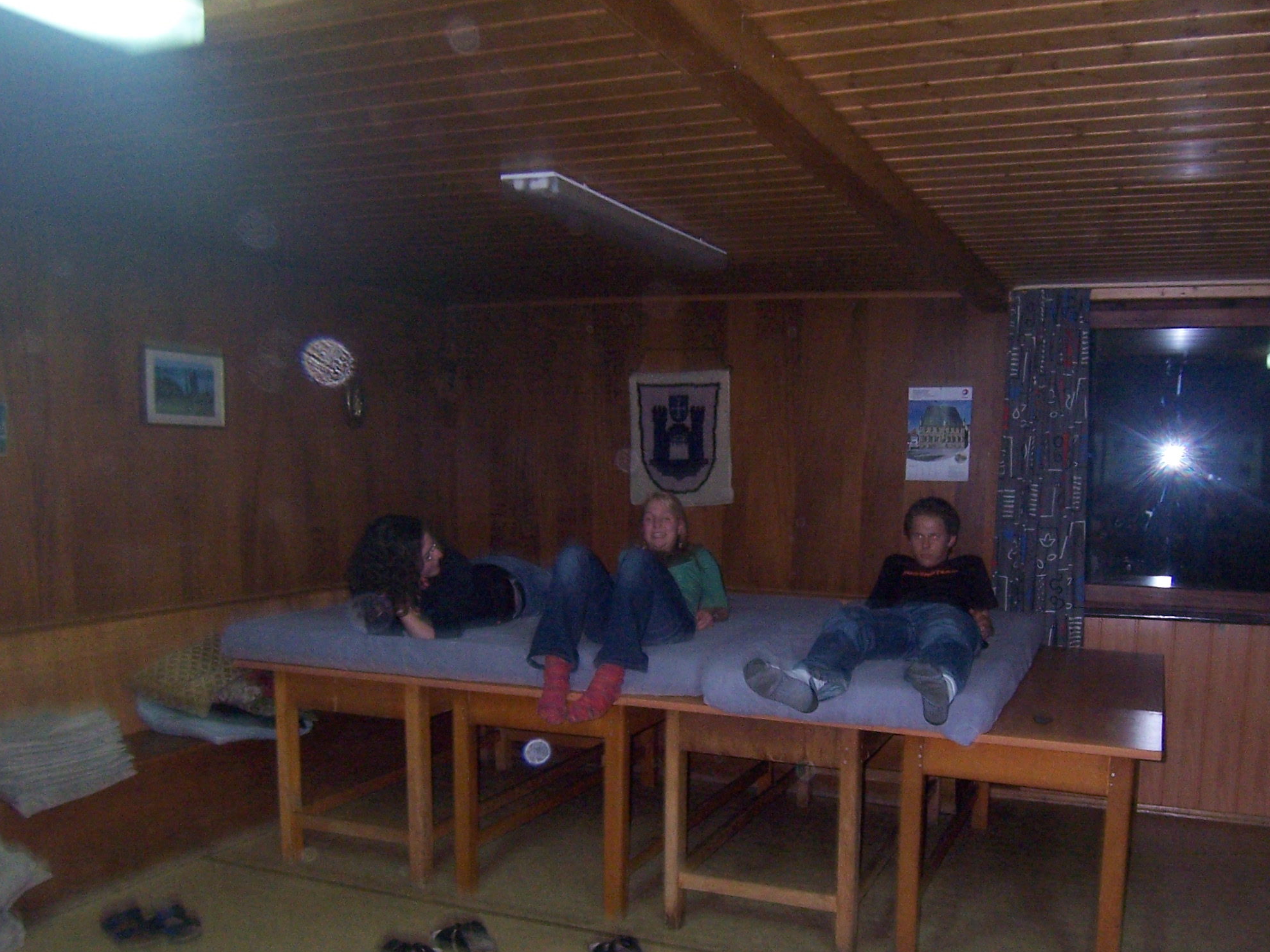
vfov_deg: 46.3
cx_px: 771
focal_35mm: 30
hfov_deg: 59.4
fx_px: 1101
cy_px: 613
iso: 200
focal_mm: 3.8
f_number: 2.8
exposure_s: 1/30
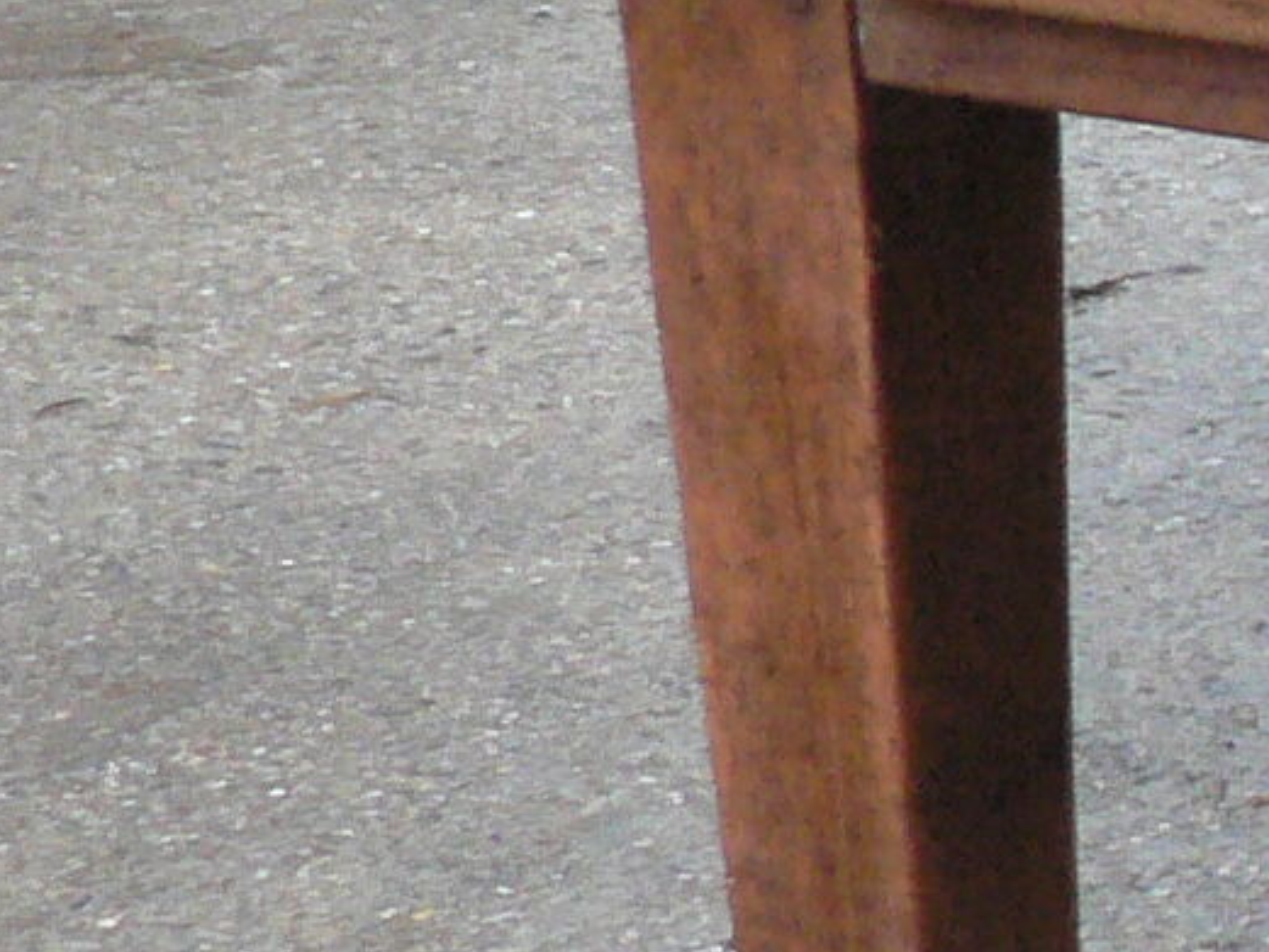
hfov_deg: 9.8
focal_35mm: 177
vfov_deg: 8.4
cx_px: 3103
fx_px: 6490
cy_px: 117
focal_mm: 6
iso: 200
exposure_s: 1/10
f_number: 2.8
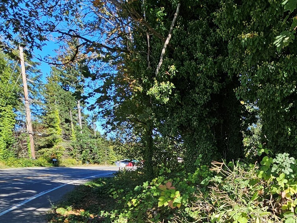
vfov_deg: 44.6
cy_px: 206
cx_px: 246
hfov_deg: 57.7
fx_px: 240
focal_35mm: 28
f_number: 2.2
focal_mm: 2.2
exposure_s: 1/832
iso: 50
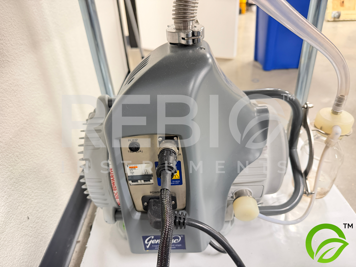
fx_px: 247
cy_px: 134
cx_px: 178
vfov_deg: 56.8
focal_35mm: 24
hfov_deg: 71.6
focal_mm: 6.76
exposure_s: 1/50
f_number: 1.78
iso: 800
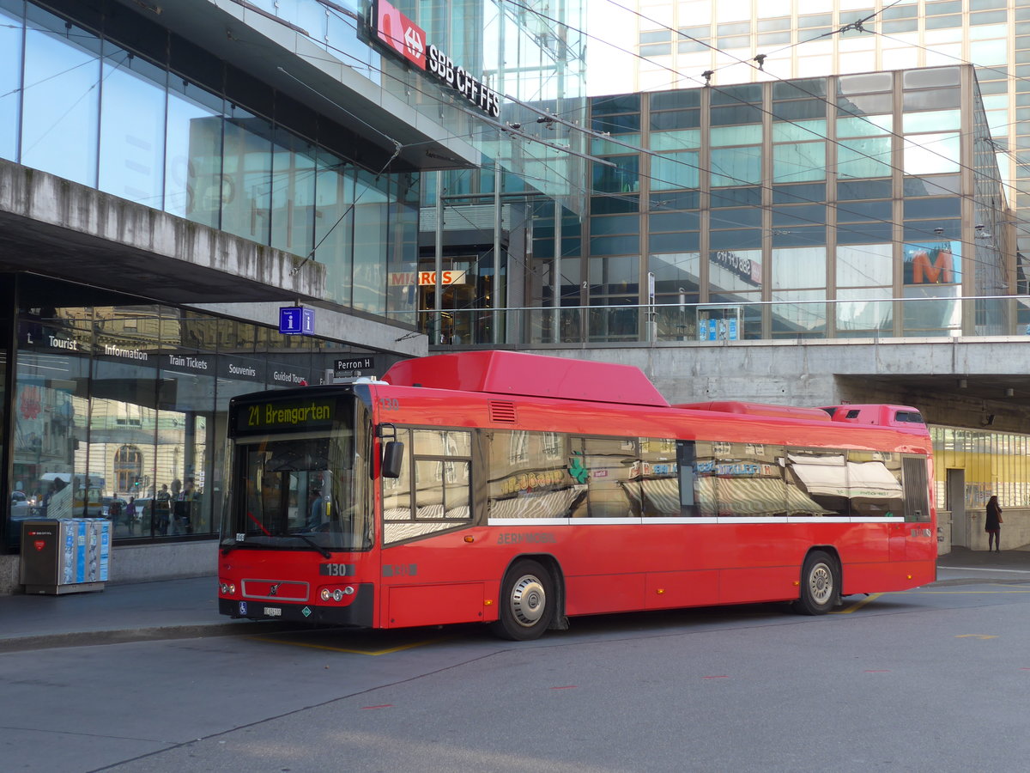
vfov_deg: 29.7
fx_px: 1458
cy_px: 386
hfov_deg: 38.9
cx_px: 515
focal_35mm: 49
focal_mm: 10.1
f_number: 3.2
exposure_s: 1/125
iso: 80
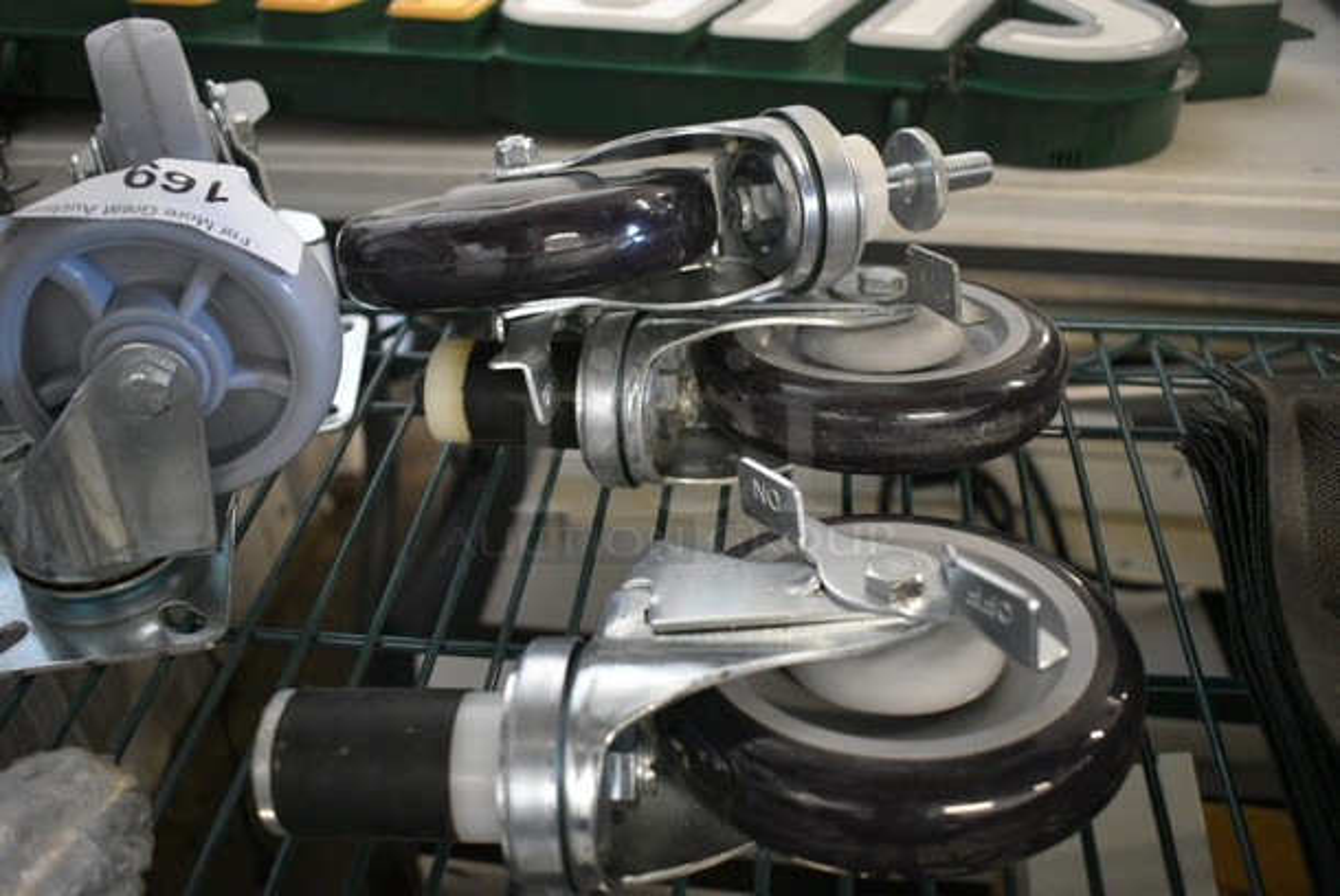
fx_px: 1229
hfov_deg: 57.2
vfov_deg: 40.1
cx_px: 670
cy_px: 448
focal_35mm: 33
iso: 3600
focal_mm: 22
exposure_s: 1/125
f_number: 3.8
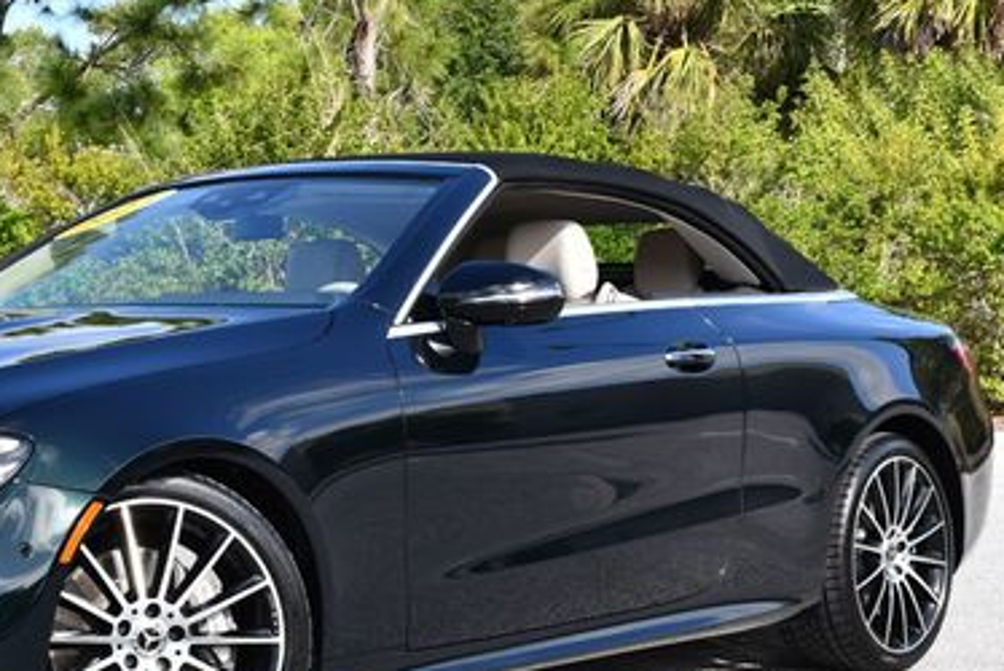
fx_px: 2484
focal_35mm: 89
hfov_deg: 22.5
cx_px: 204
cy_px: 298
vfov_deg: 15.4
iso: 200
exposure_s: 1/250
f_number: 8
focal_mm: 26
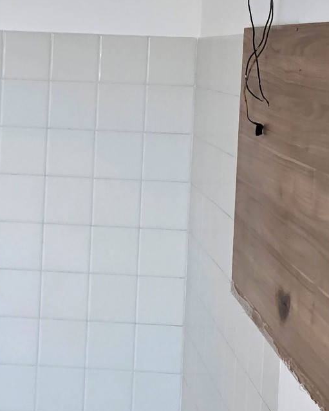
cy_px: 131
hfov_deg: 16.7
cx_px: 1
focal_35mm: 90
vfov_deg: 21.2
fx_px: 1096
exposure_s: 1/180
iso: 160
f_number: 1.7
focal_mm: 6.3
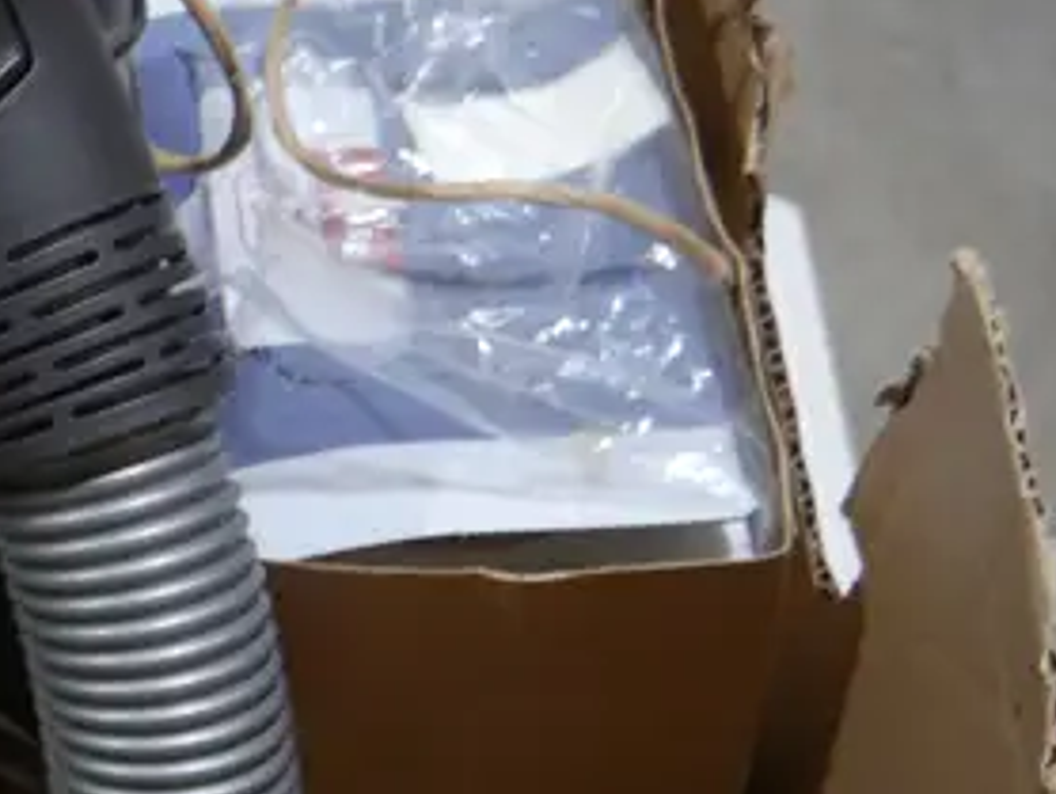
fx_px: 3145
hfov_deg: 16.3
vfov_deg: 14.3
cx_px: -798
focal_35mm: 103
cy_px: 226
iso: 200
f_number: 3.5
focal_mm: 14
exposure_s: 1/80
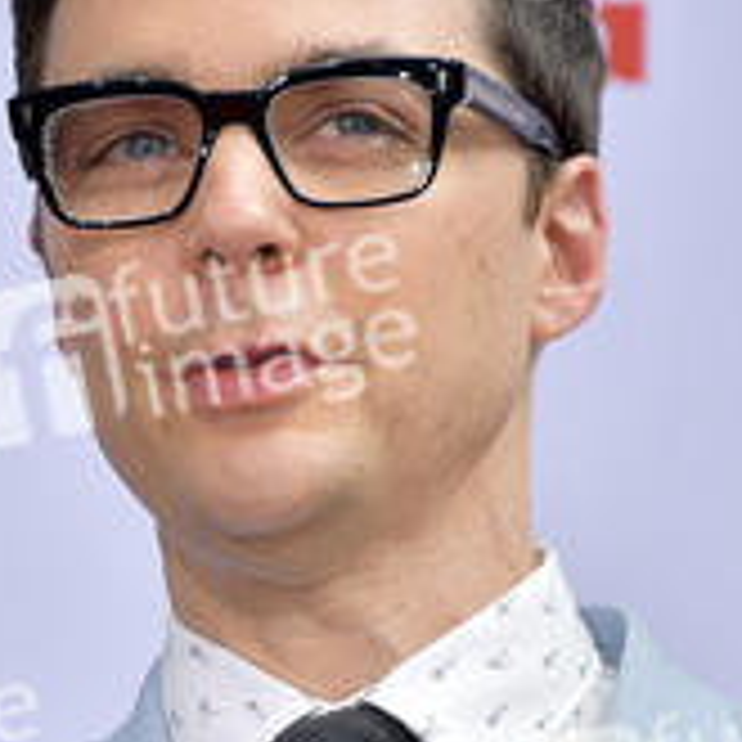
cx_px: 317
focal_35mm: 619
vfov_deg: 2.8
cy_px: 567
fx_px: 15011
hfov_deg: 2.8
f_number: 5.6
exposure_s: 1/250
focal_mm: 300
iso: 160
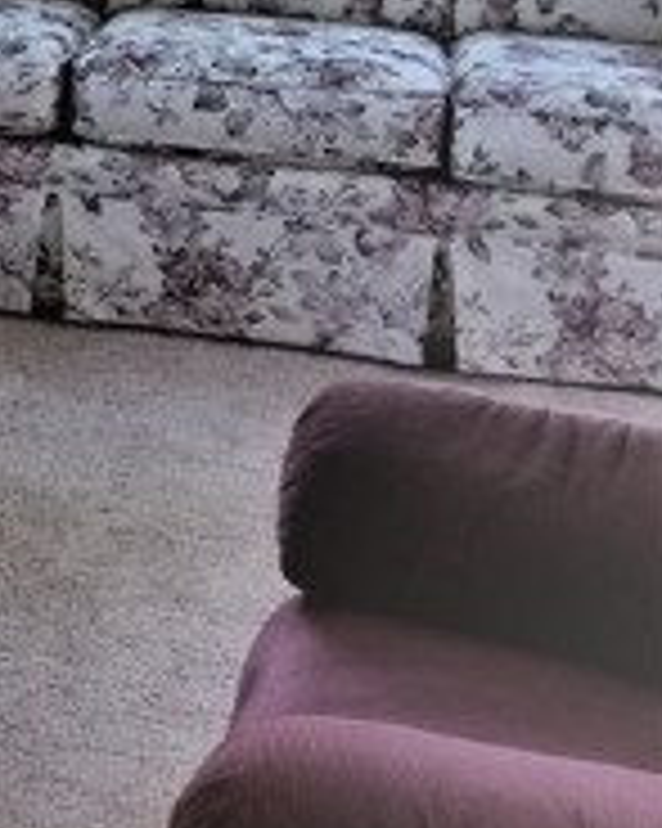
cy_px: -122
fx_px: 2598
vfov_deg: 17.4
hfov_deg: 12.8
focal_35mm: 106
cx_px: -621
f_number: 1.7
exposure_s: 1/60
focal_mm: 4.25
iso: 80
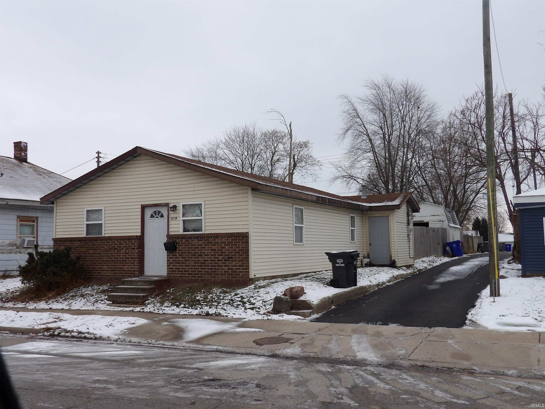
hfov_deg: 55.4
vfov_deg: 42.9
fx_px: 520
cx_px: 272
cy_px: 204
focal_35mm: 33
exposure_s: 1/162
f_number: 3.6
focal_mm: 5.9
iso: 100
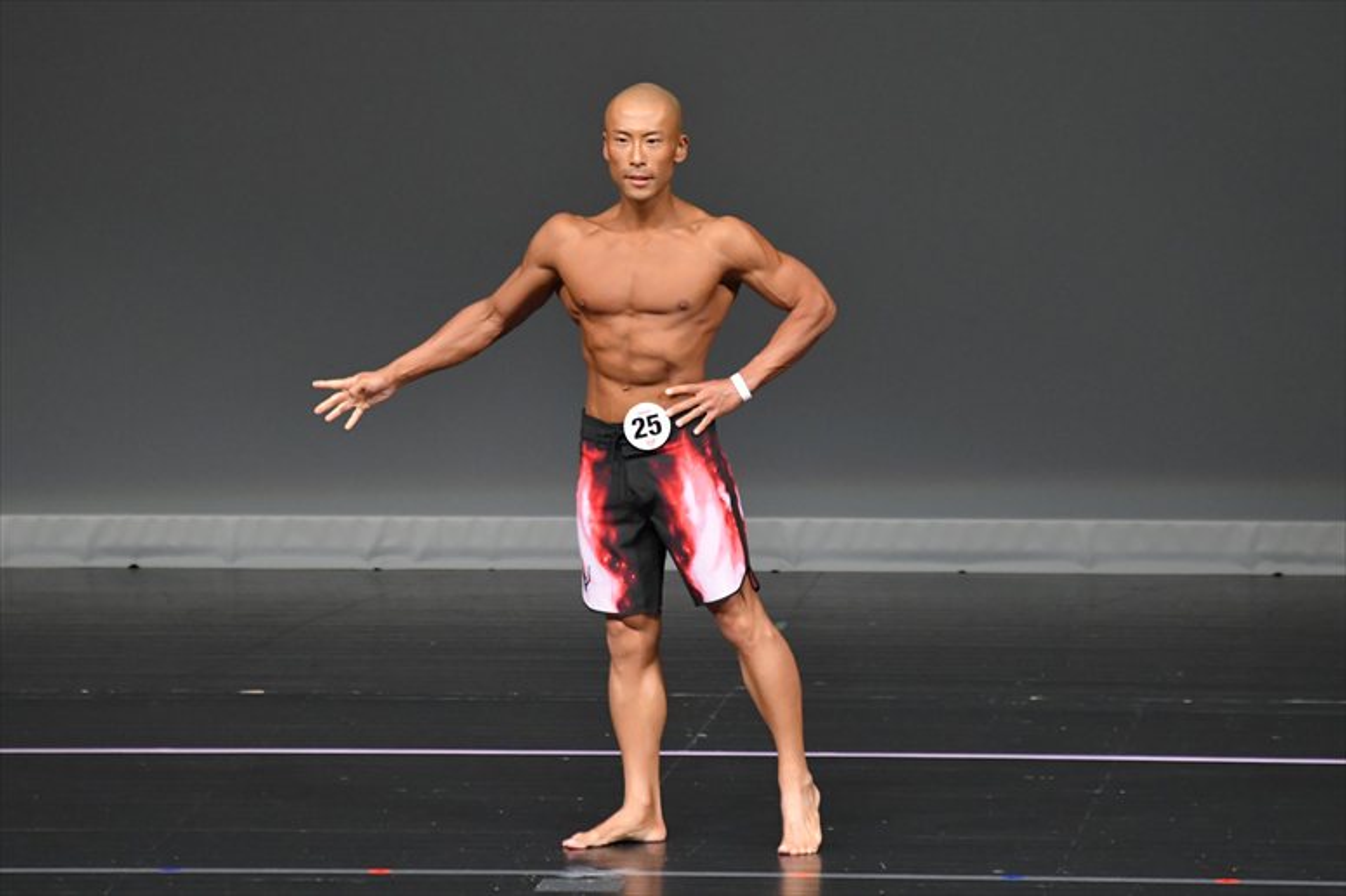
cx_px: 673
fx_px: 14014
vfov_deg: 3.7
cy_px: 448
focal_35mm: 375
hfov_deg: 5.5
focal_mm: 250
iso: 4000
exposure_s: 1/400
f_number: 5.6
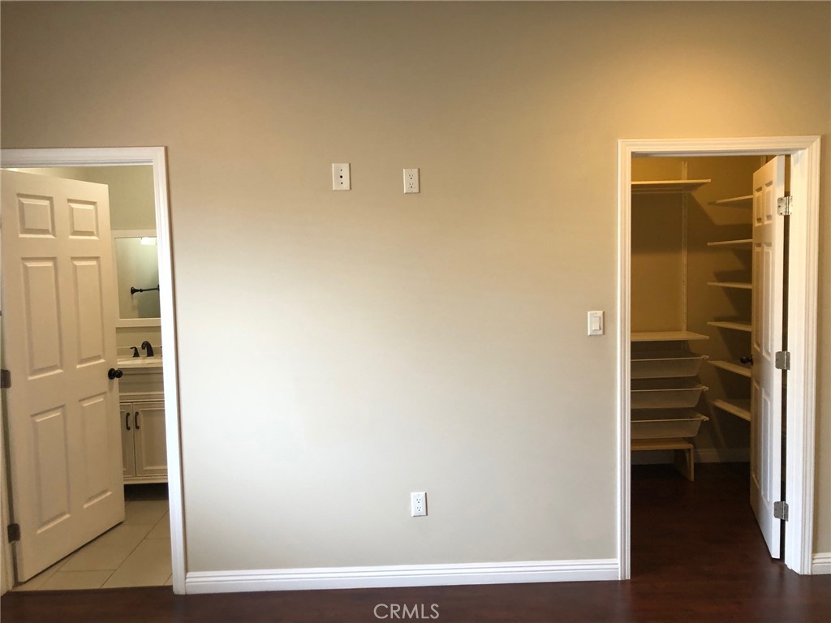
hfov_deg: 63.4
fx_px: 672
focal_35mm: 28
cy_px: 312
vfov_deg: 49.7
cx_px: 416
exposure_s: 1/30
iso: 40
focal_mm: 3.99
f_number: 1.8
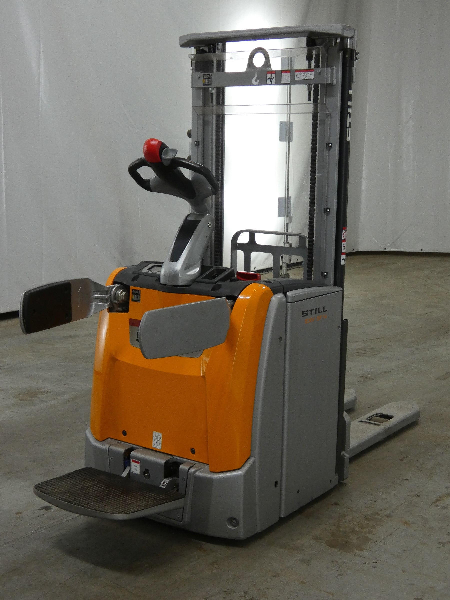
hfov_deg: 29.1
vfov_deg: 38.2
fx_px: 867
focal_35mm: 50
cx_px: 225
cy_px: 300
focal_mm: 9
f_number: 3.9
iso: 250
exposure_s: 1/80
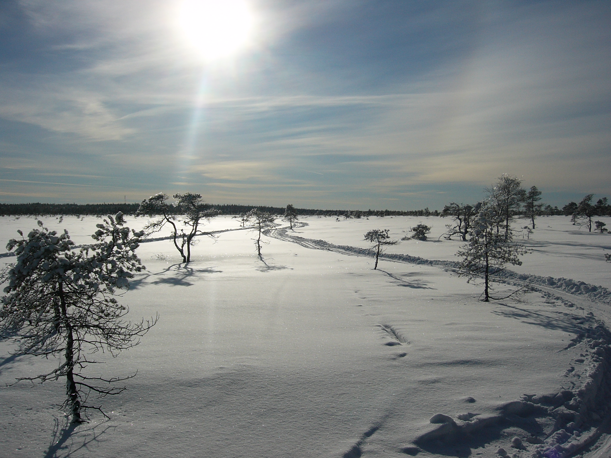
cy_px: 229
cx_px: 306
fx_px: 618
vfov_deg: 40.7
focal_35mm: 35
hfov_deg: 52.6
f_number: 8
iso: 50
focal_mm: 5.8
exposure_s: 1/800
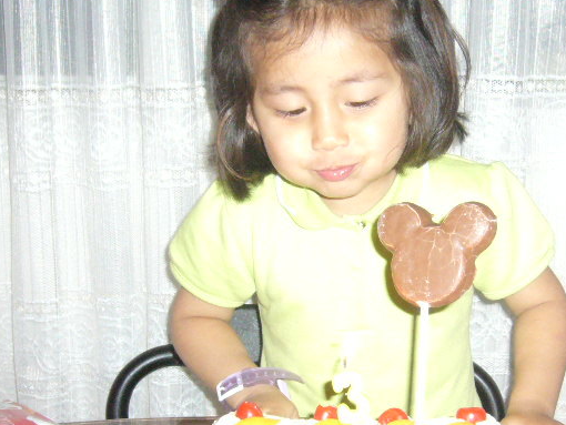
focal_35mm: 69
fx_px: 1129
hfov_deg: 28.1
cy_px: 250
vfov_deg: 21.3
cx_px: 352
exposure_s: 1/30
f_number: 3
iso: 400
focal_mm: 6.6
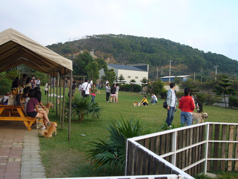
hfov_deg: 38.9
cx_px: 119
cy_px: 90
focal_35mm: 49
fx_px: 337
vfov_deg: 29.7
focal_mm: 8.1
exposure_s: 1/125
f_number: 3.6
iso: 80
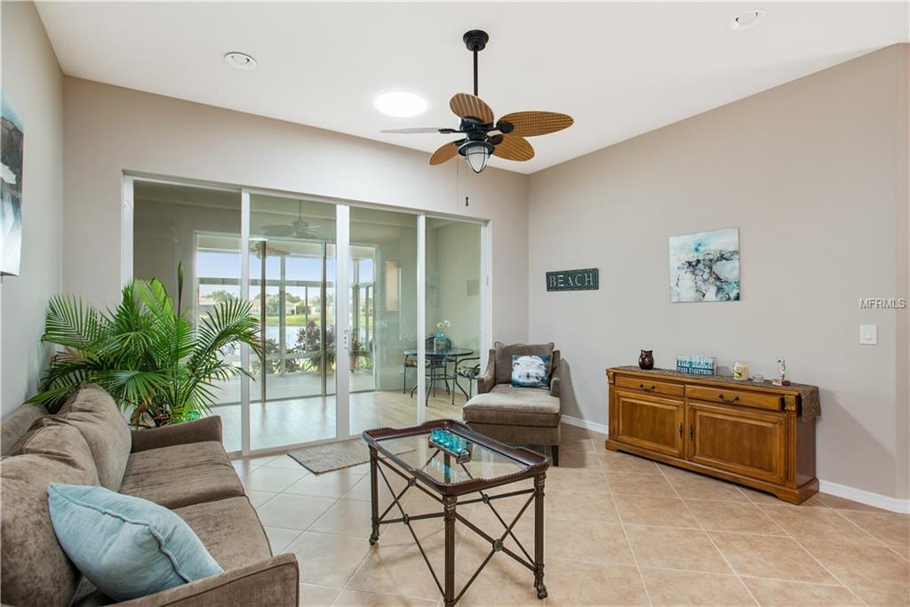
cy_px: 304
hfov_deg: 93.3
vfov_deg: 70.5
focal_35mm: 17
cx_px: 455
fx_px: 430
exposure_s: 1/2
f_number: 6.3
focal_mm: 17
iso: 400
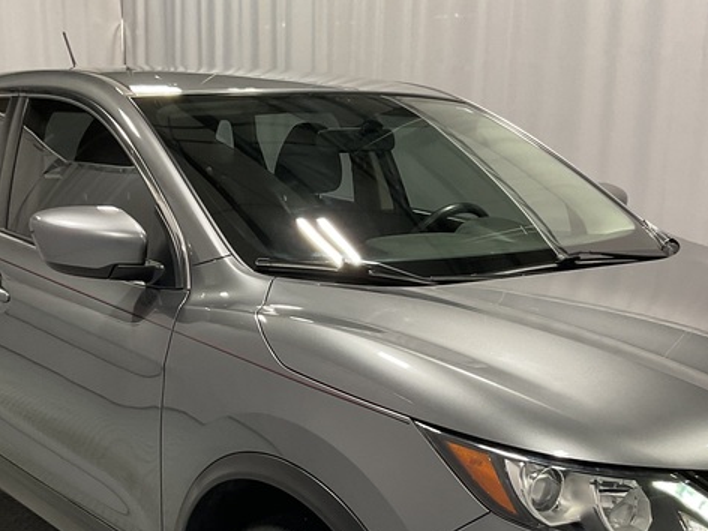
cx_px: 358
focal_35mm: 59
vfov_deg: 24.3
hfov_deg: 32.7
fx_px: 1207
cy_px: 456
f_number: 1.8
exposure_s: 1/50
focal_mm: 3
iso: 64
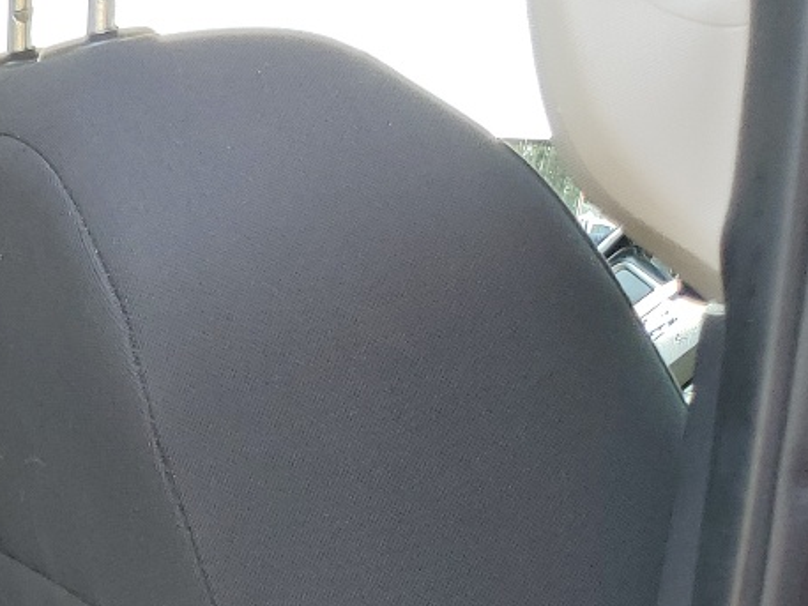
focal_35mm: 91
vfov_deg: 15.7
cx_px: -430
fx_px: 2125
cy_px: 710
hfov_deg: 18.8
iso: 50
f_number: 1.5
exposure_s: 1/263
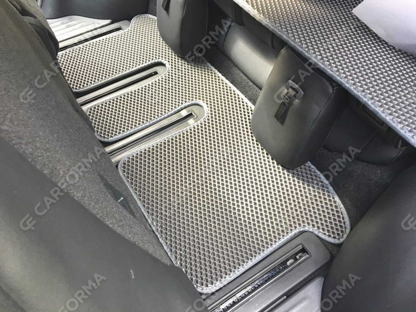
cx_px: 208
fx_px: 349
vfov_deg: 48.2
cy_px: 156
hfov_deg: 61.7
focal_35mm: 29
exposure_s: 1/33
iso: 80
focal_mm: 4.15
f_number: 2.2
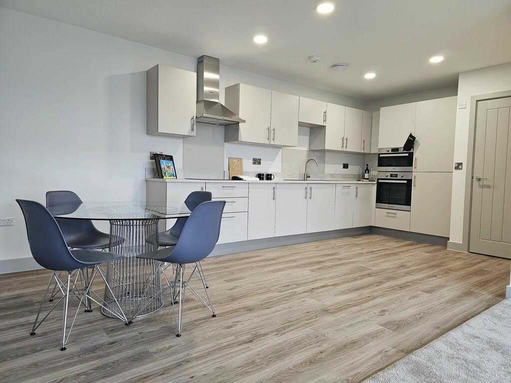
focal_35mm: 23
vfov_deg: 58.9
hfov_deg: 73.9
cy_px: 192
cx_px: 256
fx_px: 340
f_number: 1.7
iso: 200
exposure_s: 1/100
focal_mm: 6.3
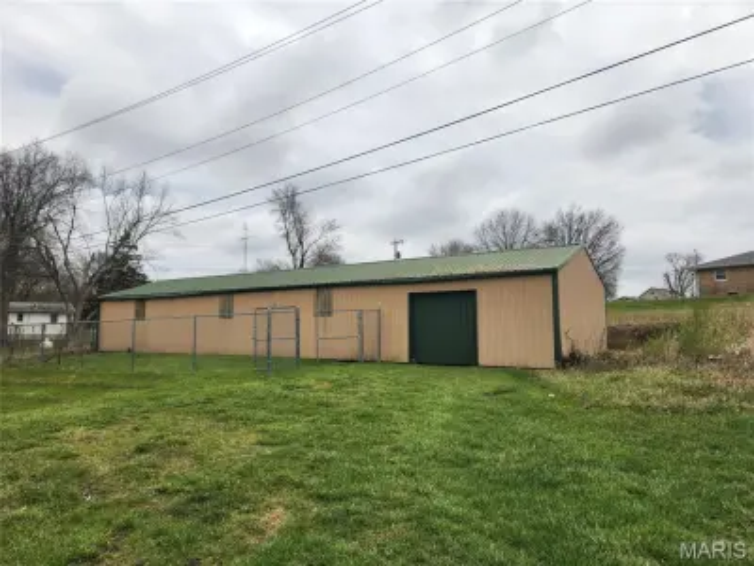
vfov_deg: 58.9
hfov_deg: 73.9
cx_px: 377
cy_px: 283
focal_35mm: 23
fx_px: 501
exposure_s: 1/1142
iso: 20
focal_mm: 5.4
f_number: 1.8
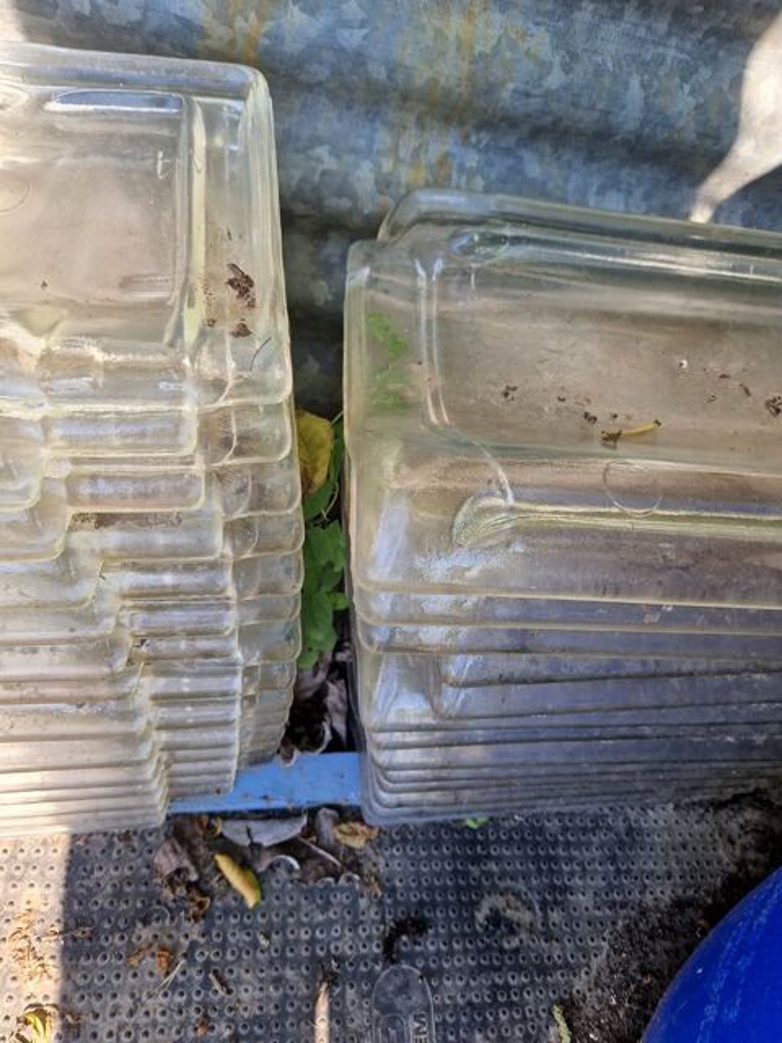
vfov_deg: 73.9
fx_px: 693
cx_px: 391
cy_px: 522
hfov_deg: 58.9
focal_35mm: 23
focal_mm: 5.4
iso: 50
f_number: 1.8
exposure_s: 1/228
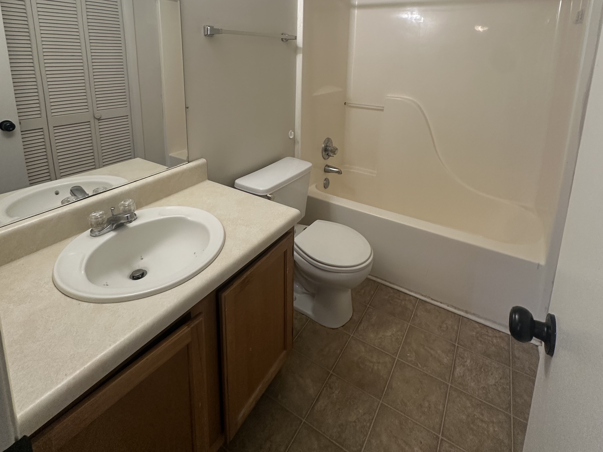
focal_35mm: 19
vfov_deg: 64.3
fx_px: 331
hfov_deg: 84.7
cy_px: 109
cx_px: 305
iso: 200
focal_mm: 2.22
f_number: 2.2
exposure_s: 1/60
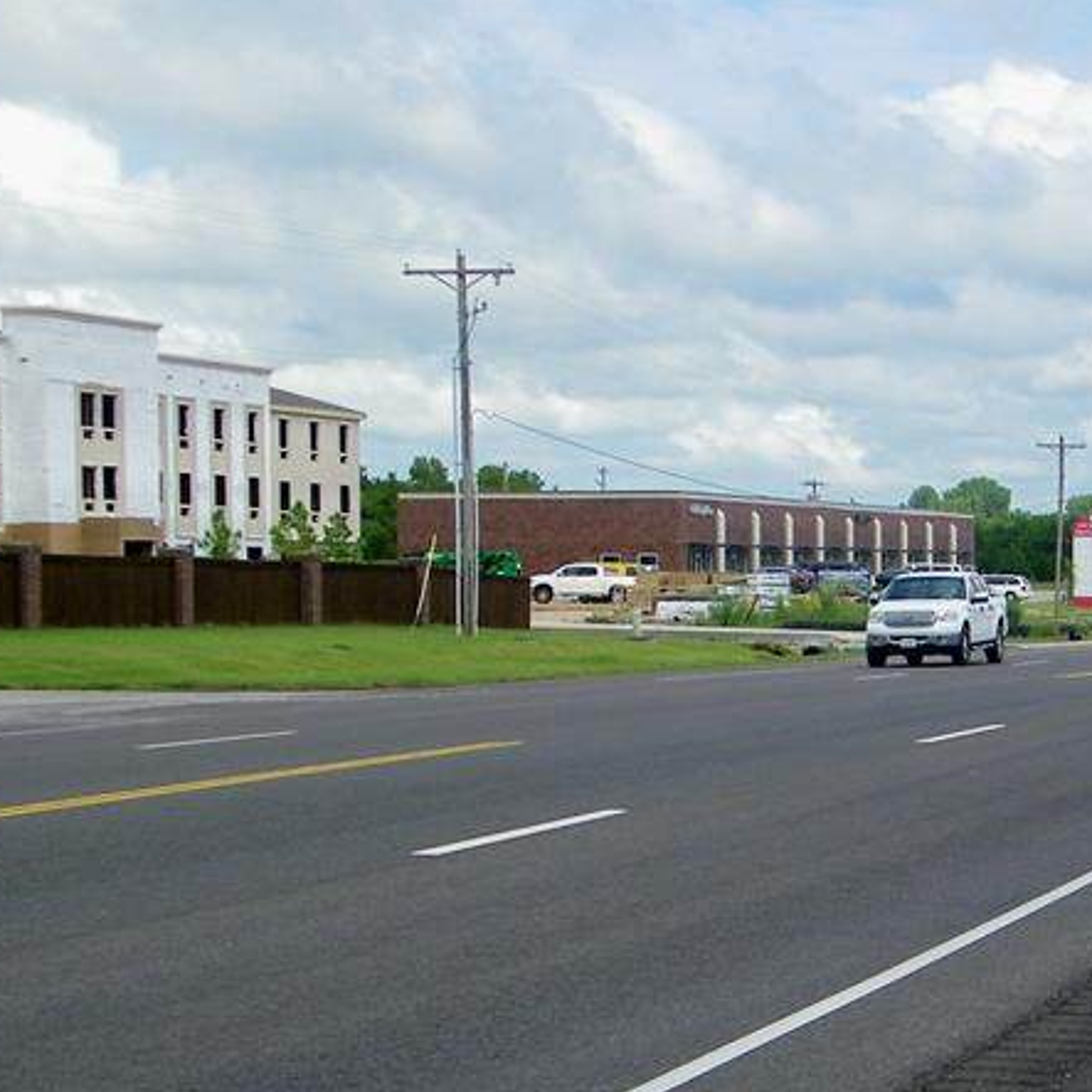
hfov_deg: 17.3
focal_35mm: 98
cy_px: 821
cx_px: 1146
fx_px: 3498
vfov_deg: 17.6
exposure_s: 1/160
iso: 80
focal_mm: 8.6
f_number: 7.8
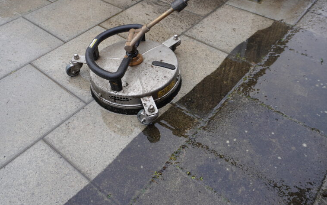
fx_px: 276
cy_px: 98
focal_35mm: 31
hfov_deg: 61.2
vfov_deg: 40.6
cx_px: 165
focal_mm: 20
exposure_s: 1/30
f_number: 5.6
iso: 160
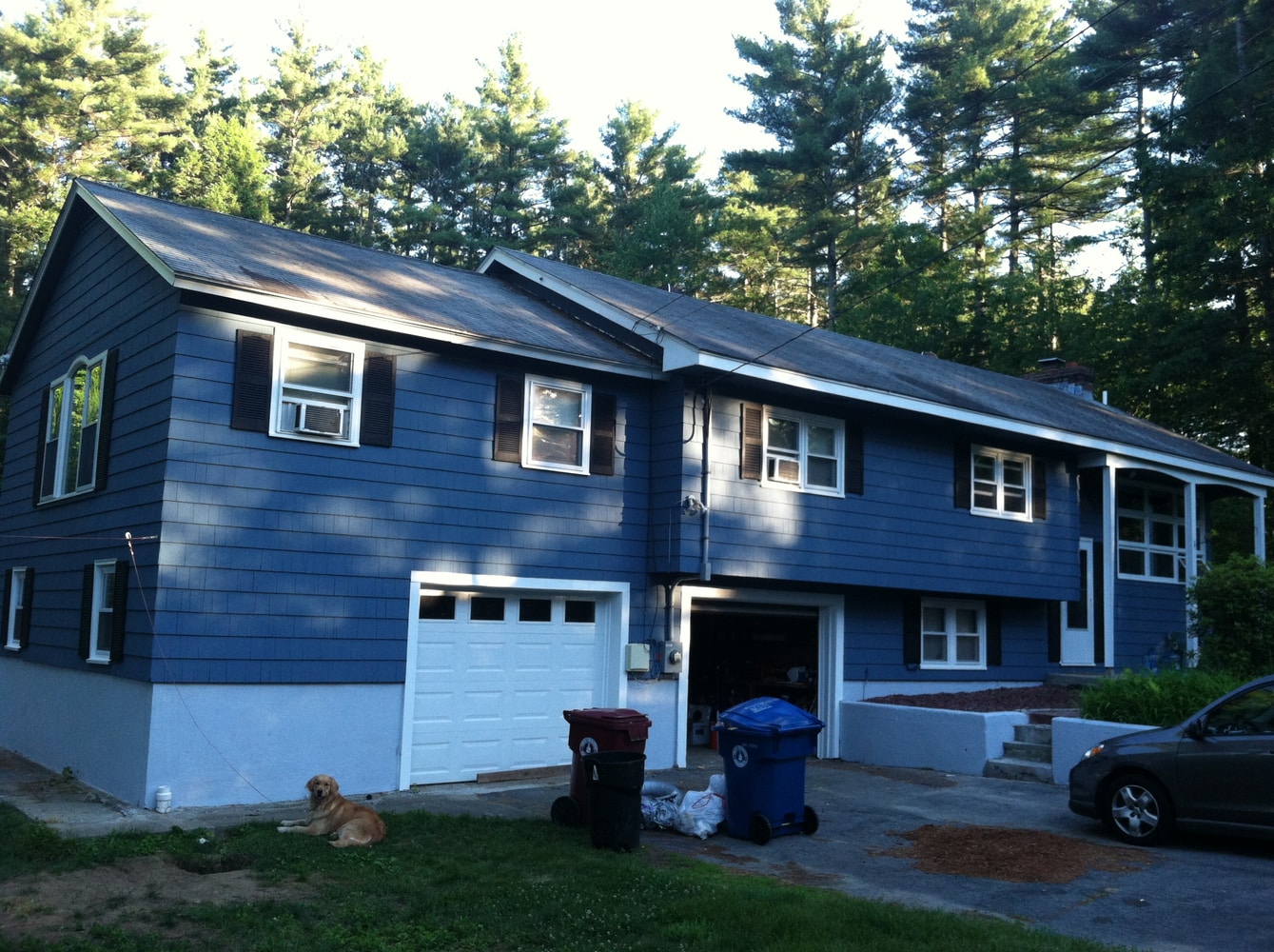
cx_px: 637
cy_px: 476
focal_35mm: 35
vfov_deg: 40.6
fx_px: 1286
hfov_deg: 52.7
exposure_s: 1/120
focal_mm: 3.85
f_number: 2.8
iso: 125
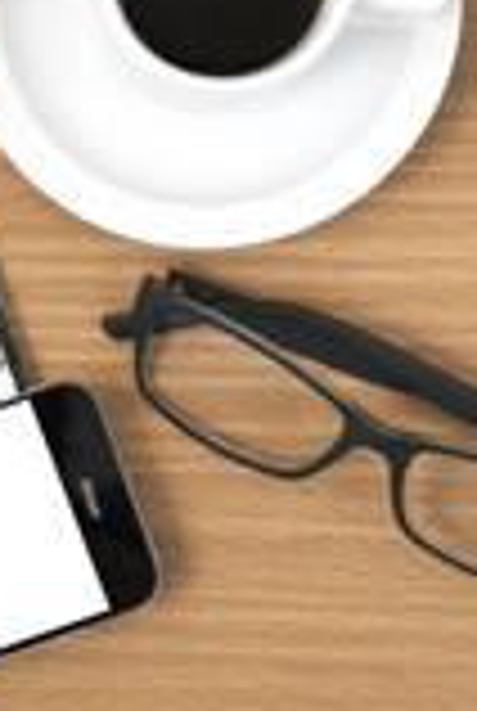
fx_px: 2810
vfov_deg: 14.4
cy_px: 320
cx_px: -202
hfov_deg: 9.5
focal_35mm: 142
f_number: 8
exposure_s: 1/160
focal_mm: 50
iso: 100
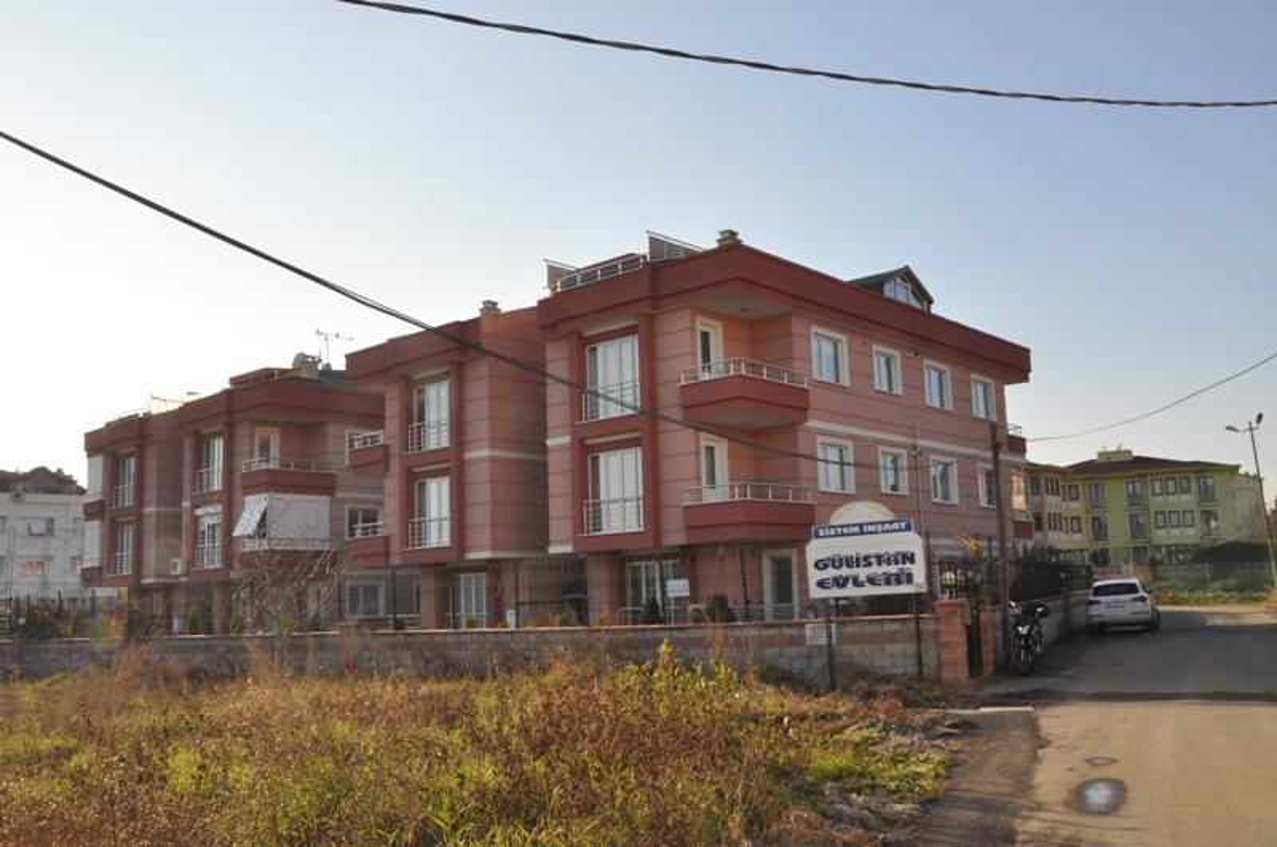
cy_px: 424
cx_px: 638
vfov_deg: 39.9
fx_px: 1169
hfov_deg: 57.3
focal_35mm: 33
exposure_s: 1/200
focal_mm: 22
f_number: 18
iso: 640
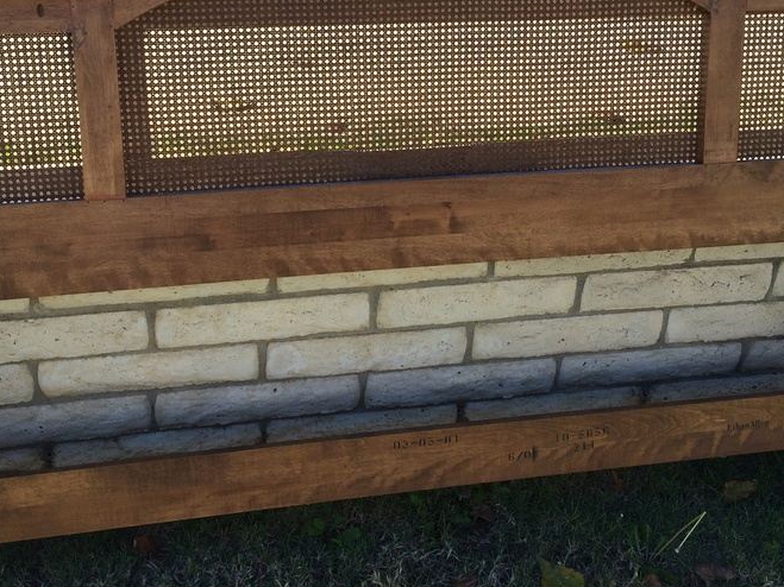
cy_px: 201
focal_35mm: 41
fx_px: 928
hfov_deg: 45.7
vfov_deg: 34.8
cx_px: 358
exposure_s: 1/855
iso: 32
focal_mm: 4.12
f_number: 2.2
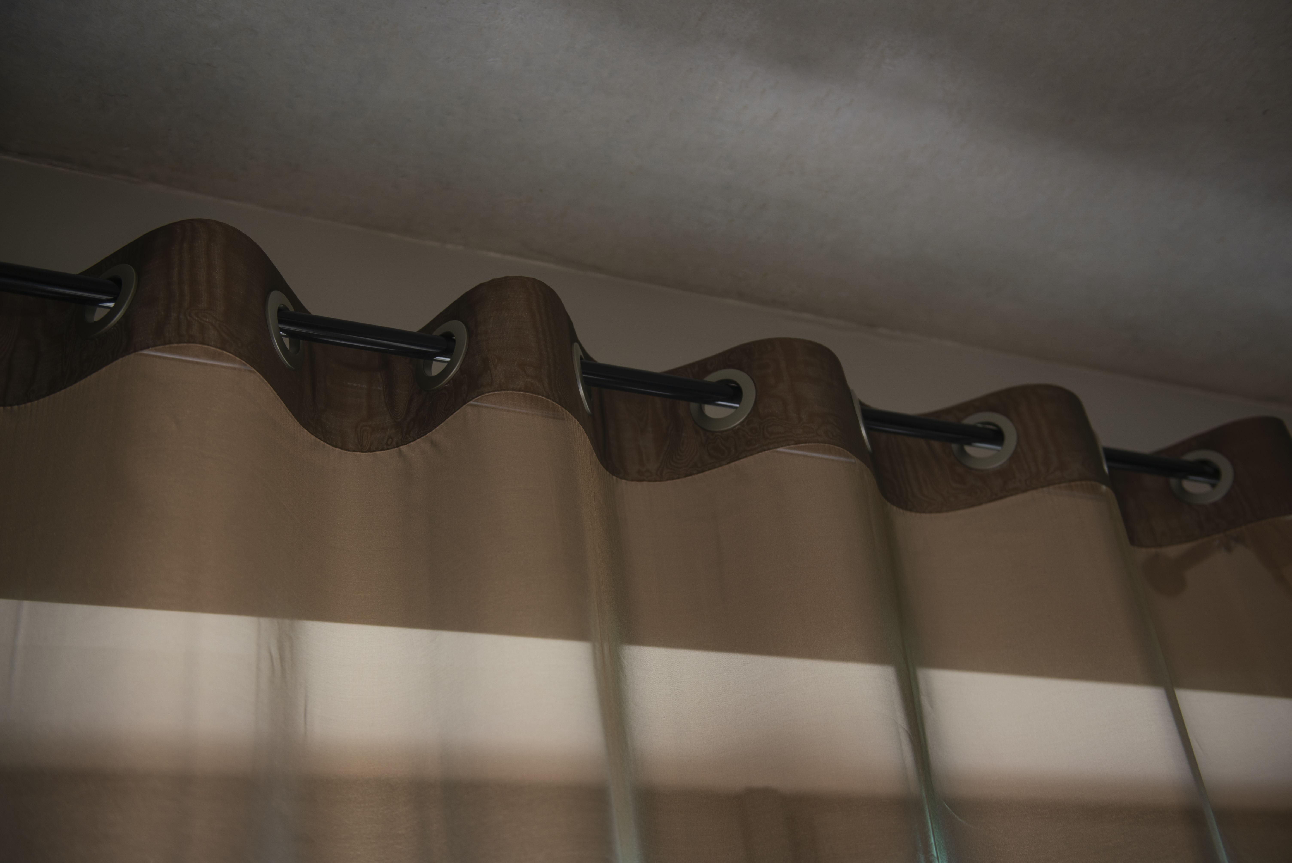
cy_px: 432
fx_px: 1364
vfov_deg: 35.1
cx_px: 646
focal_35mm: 38
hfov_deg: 50.7
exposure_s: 1/60
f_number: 2.8
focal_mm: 38
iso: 100
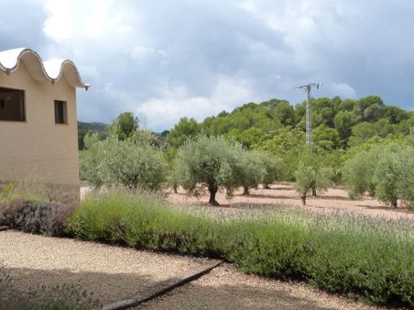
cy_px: 172
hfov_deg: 47.9
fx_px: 466
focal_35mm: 39
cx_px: 201
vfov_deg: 36.7
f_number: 5.6
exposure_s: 1/400
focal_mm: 4.5
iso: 160
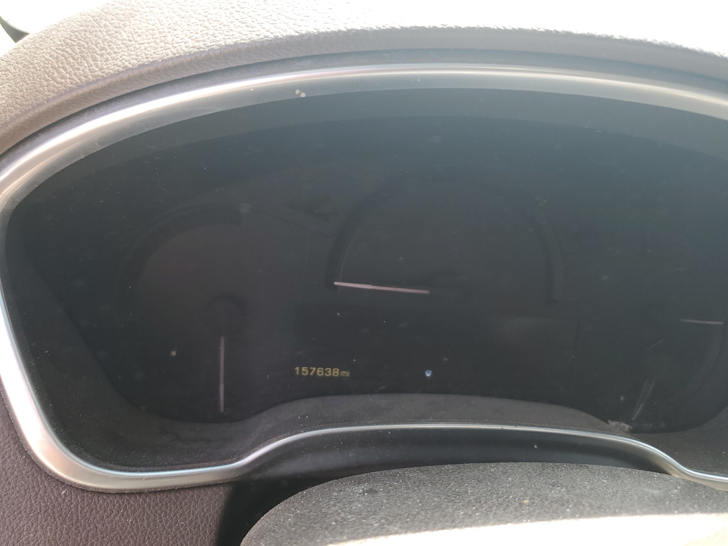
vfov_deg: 53.1
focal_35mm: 26
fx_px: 547
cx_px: 364
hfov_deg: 67.3
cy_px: 273
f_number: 1.5
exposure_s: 1/172
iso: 50
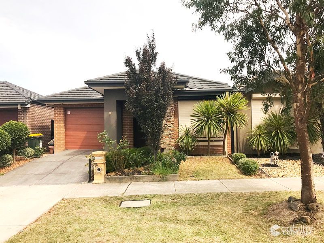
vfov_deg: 49.7
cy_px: 122
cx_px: 162
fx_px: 262
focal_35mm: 28
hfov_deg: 63.4
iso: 20
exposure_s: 1/2519
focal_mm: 3.99
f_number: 1.8
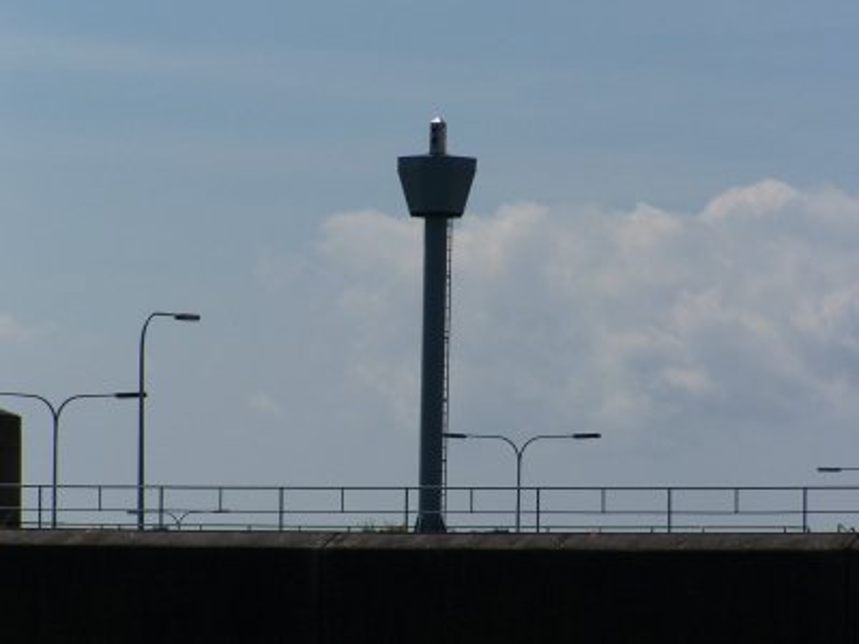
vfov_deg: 5.5
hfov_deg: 7.4
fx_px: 6650
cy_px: 322
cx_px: 430
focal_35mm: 268
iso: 80
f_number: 7.1
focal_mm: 44.4
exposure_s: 1/1000
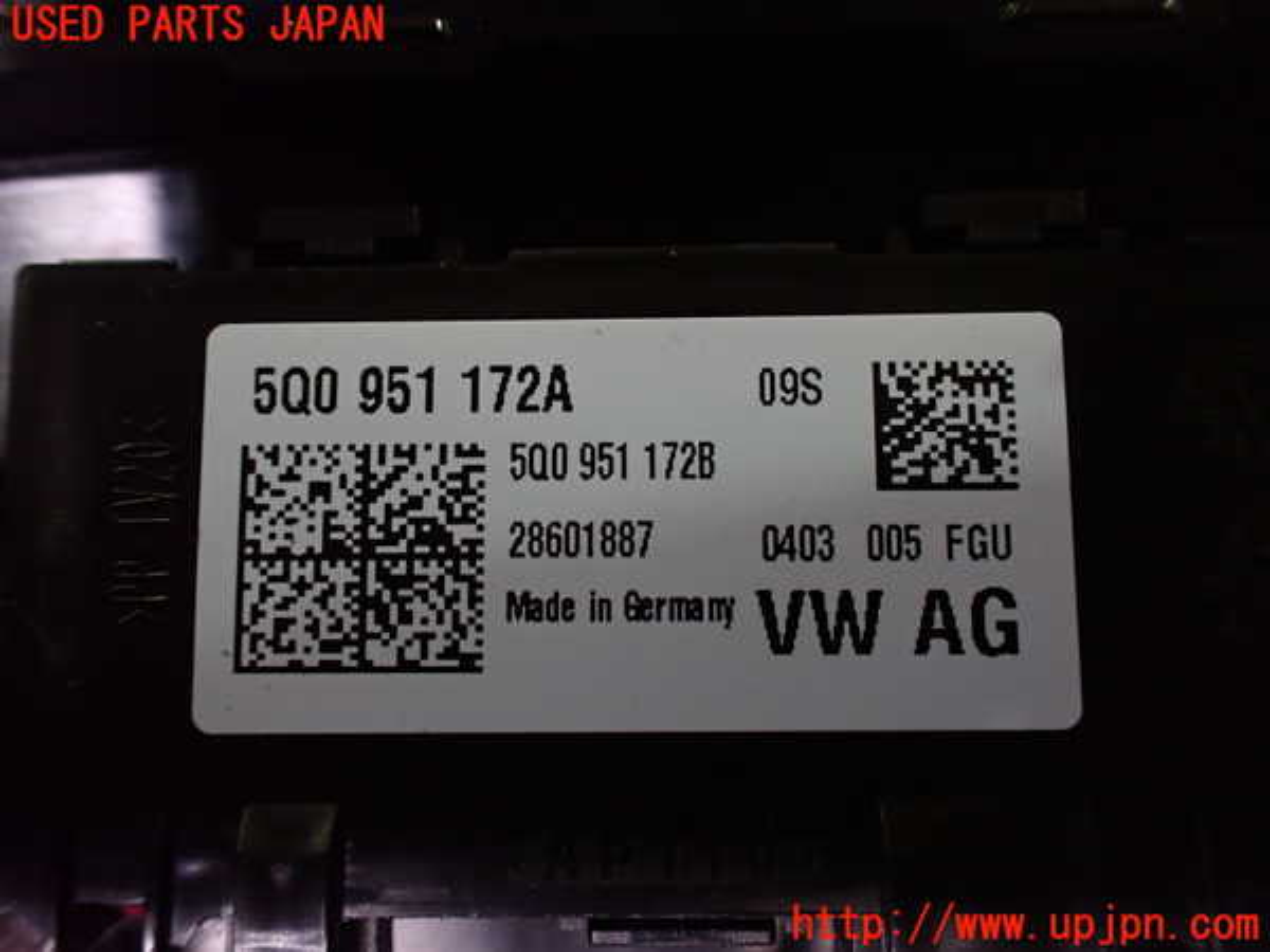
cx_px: 635
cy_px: 476
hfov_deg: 60.0
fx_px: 1101
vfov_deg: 46.8
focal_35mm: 30
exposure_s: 1/100
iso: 800
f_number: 2.3
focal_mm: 5.4
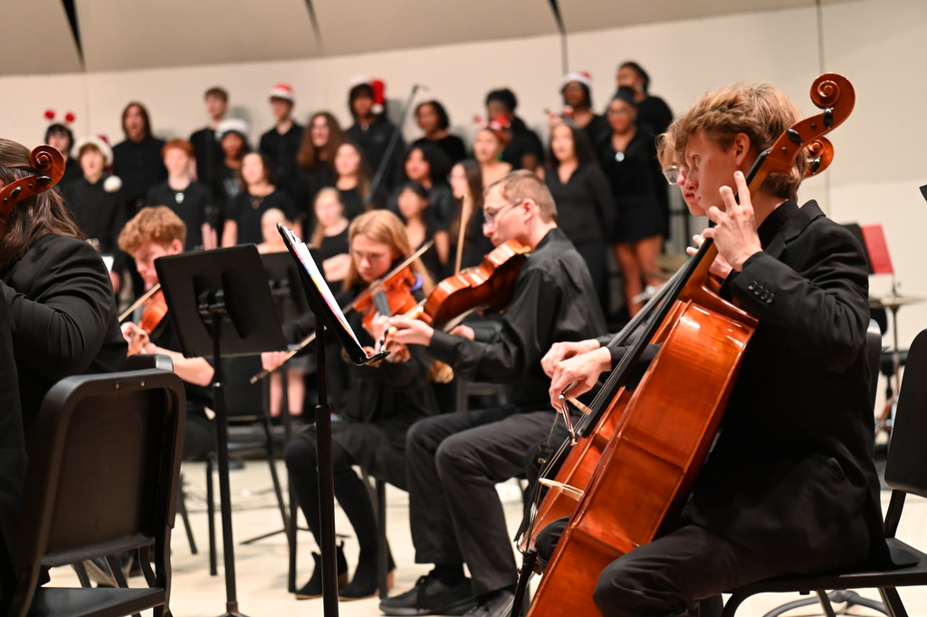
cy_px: 308
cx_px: 464
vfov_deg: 19.4
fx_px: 1801
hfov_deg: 28.9
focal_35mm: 70
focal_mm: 70
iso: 3200
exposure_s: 1/125
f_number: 2.8
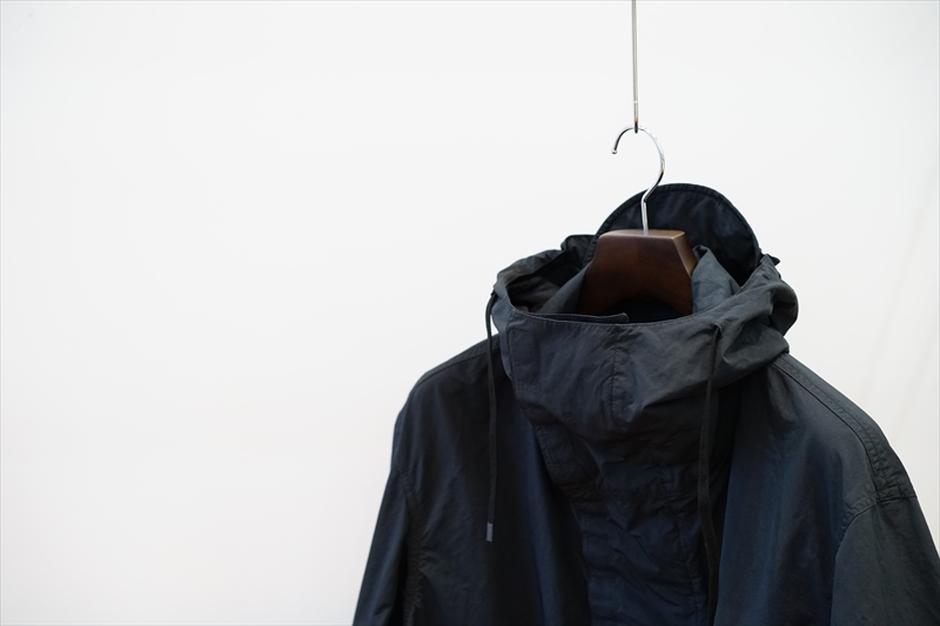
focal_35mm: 55
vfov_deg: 24.6
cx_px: 470
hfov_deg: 36.3
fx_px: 1436
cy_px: 313
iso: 1250
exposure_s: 1/60
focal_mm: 55
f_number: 4
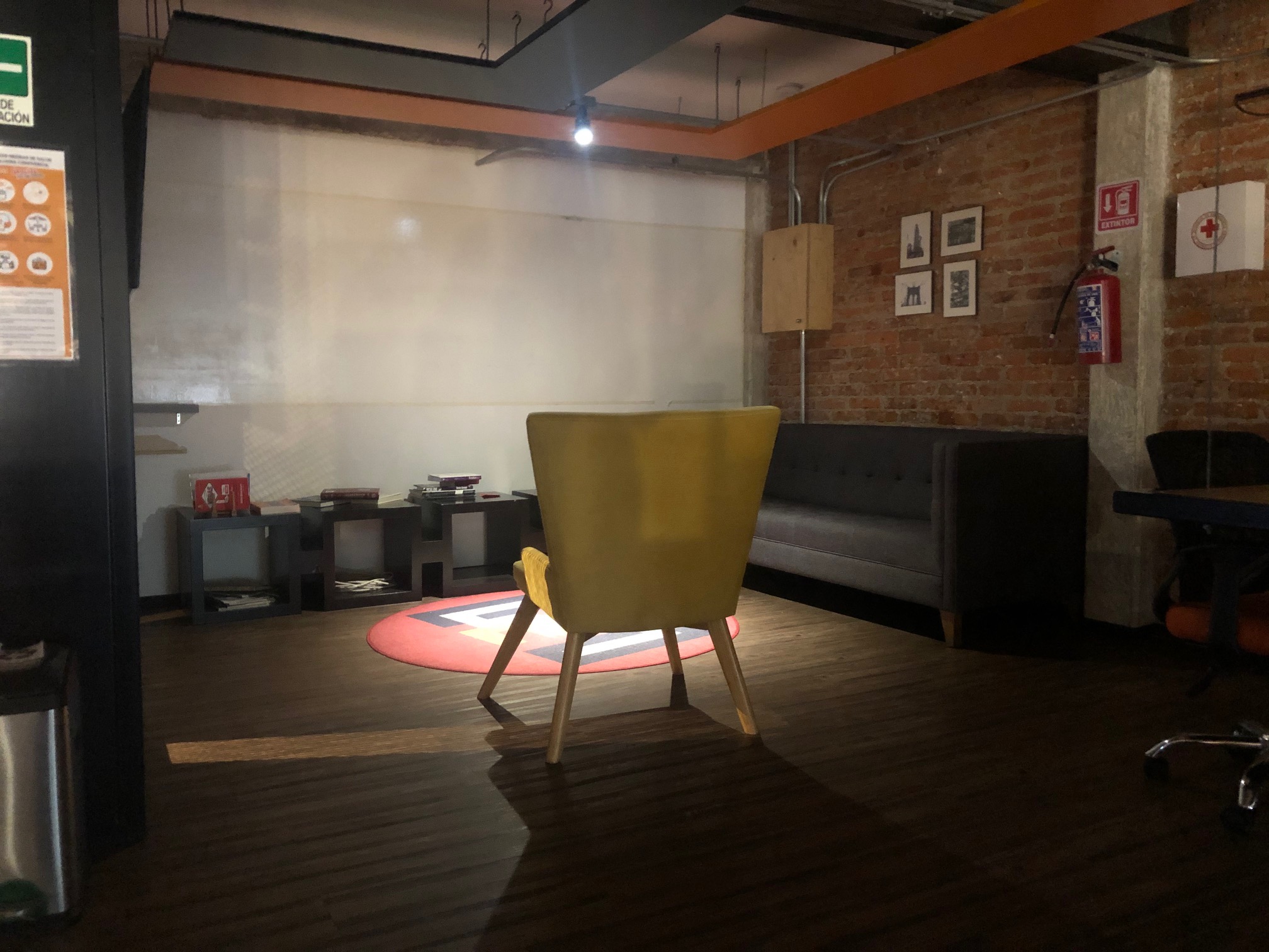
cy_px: 476
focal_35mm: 28
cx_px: 634
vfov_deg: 49.7
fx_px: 1026
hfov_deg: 63.4
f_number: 1.8
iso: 200
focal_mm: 3.99
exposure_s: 1/4
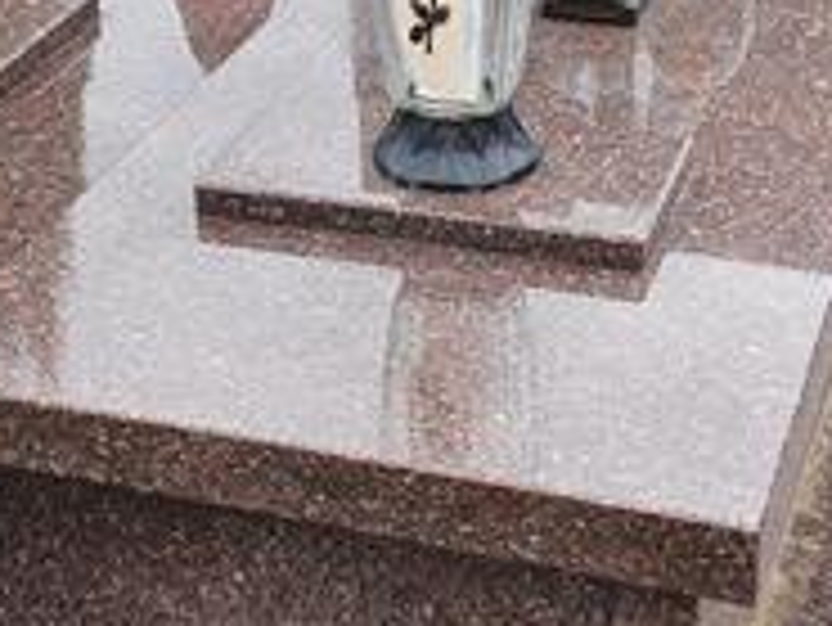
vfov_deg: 16.1
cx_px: 373
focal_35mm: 90
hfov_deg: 21.7
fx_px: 2165
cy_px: -18
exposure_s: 1/514
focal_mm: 4.32
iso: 50
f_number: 2.4
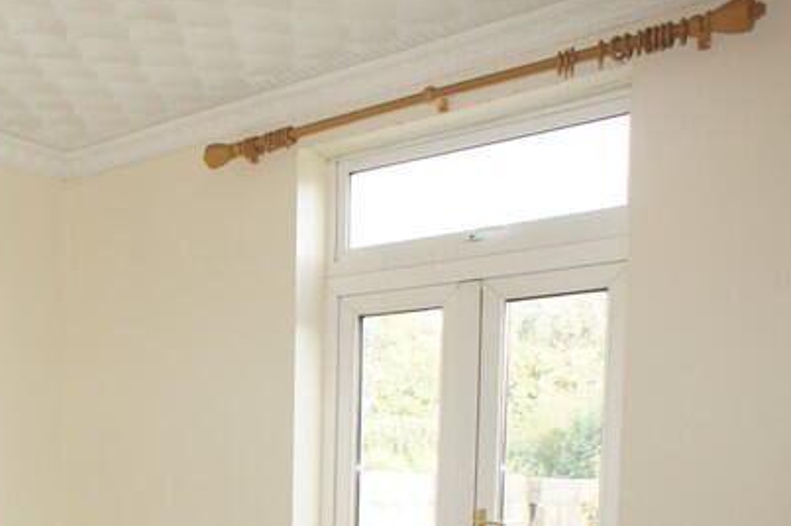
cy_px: 562
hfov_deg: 30.6
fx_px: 1339
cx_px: 4
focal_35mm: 61
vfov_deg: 21.2
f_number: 3.5
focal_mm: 16
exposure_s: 1/80
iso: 200
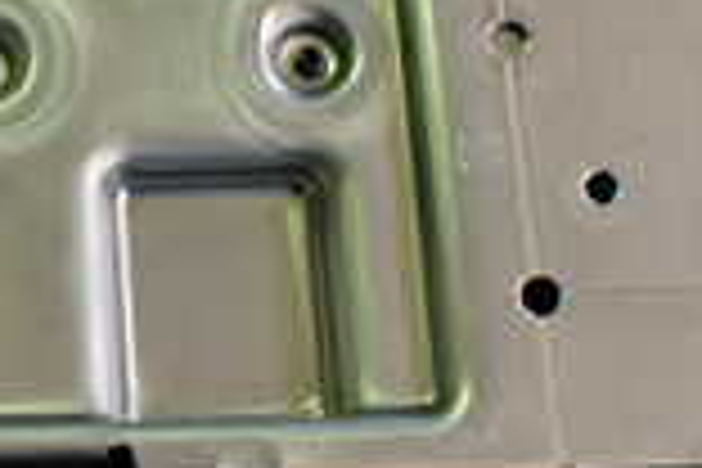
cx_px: -162
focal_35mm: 120
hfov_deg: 16.3
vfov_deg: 11.4
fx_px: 2340
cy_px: 94
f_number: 2.3
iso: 400
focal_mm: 5.4
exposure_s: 1/125
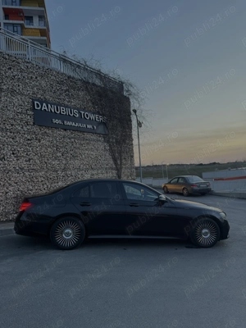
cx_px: 123
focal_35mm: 24
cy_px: 164
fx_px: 227
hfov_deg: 56.8
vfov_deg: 71.6
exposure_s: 1/60
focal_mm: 6.76
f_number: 1.78
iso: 200
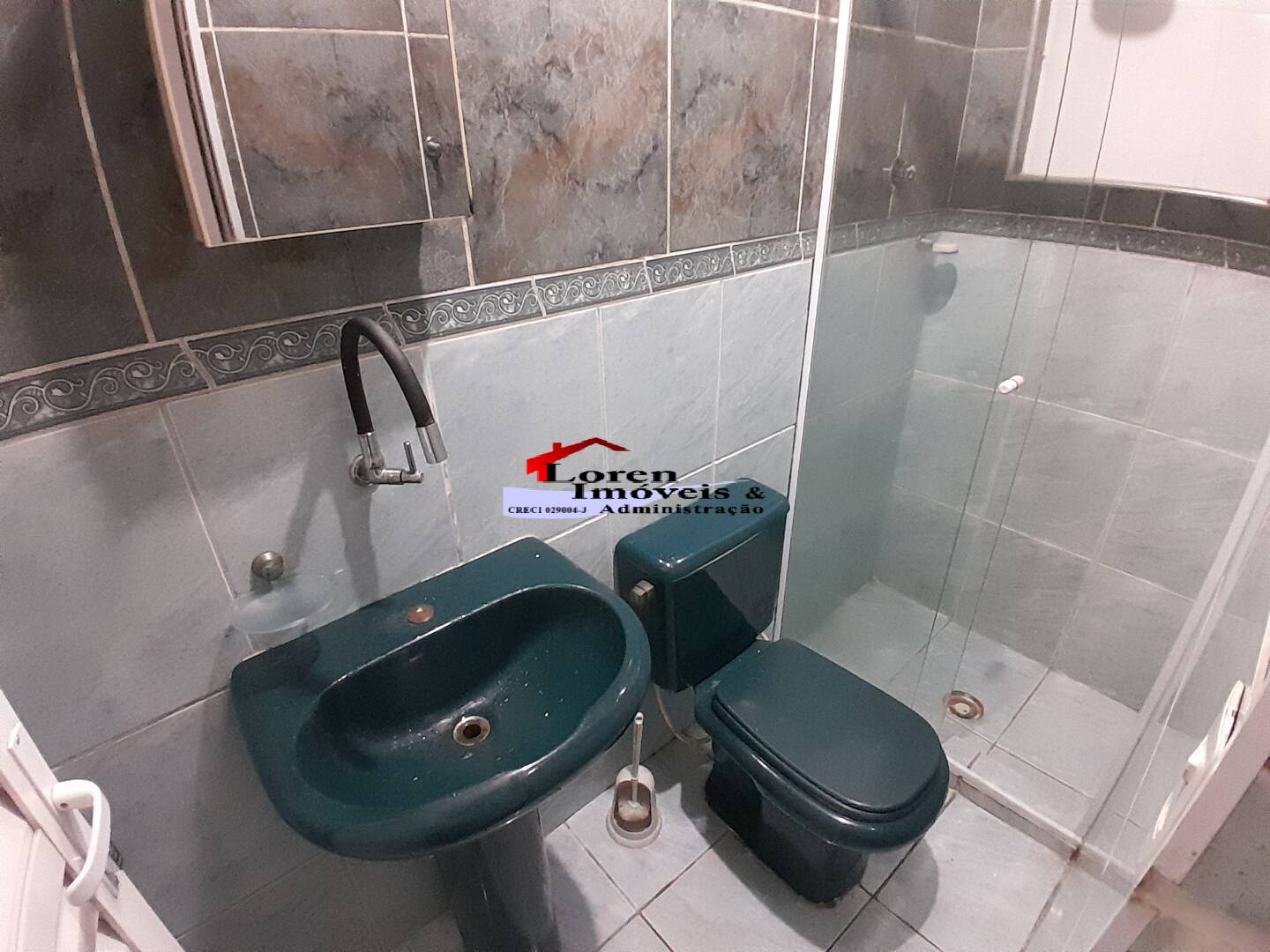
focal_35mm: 17
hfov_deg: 91.0
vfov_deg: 74.7
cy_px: 476
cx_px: 635
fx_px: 624
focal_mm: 1.46
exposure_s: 1/20
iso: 640
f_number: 2.2
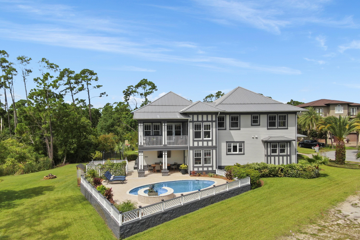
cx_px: 180
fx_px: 250
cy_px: 131
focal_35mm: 25
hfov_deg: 71.5
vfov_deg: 51.2
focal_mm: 4.39
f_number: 2.8
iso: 110
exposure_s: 1/1600
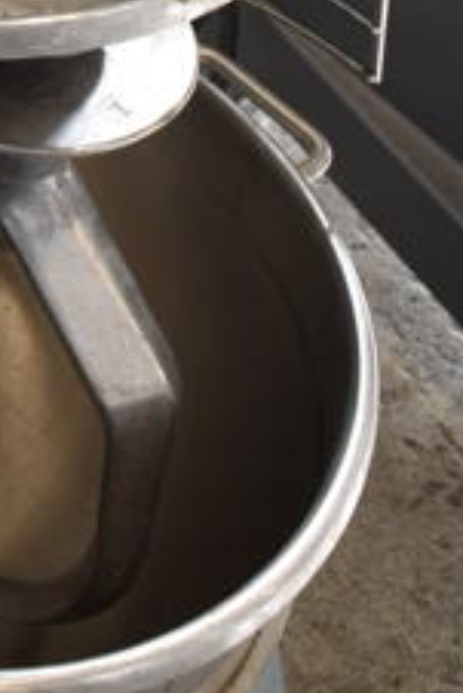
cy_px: -182
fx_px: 2099
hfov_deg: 11.7
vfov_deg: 17.7
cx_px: -337
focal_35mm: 109
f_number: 3.5
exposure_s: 1/30
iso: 160
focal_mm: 18
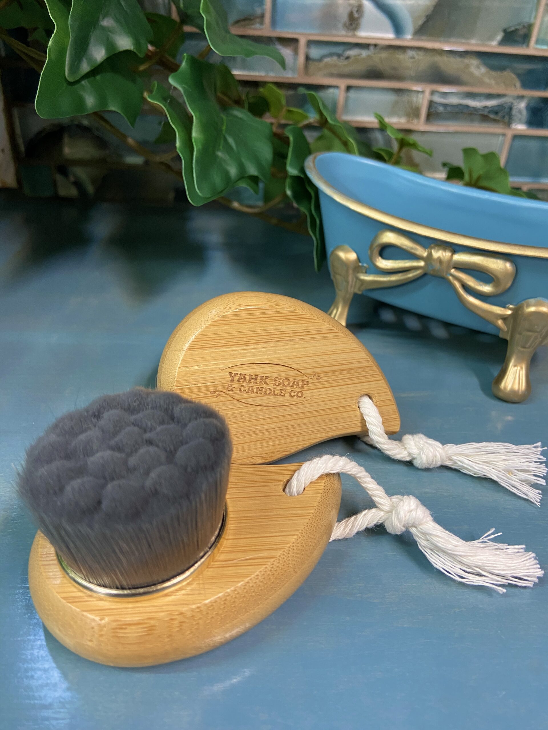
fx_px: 549
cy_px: 365
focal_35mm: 26
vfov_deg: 67.3
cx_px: 274
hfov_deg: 53.1
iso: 200
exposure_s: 1/60
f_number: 1.8
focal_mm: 4.25
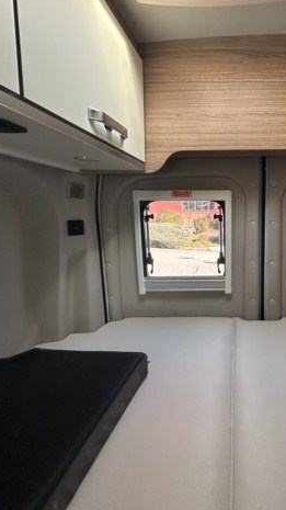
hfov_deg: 50.1
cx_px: 231
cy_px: 248
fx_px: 284
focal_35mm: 21
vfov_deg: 83.9
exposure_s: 1/99
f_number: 2.2
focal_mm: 2.22
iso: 200
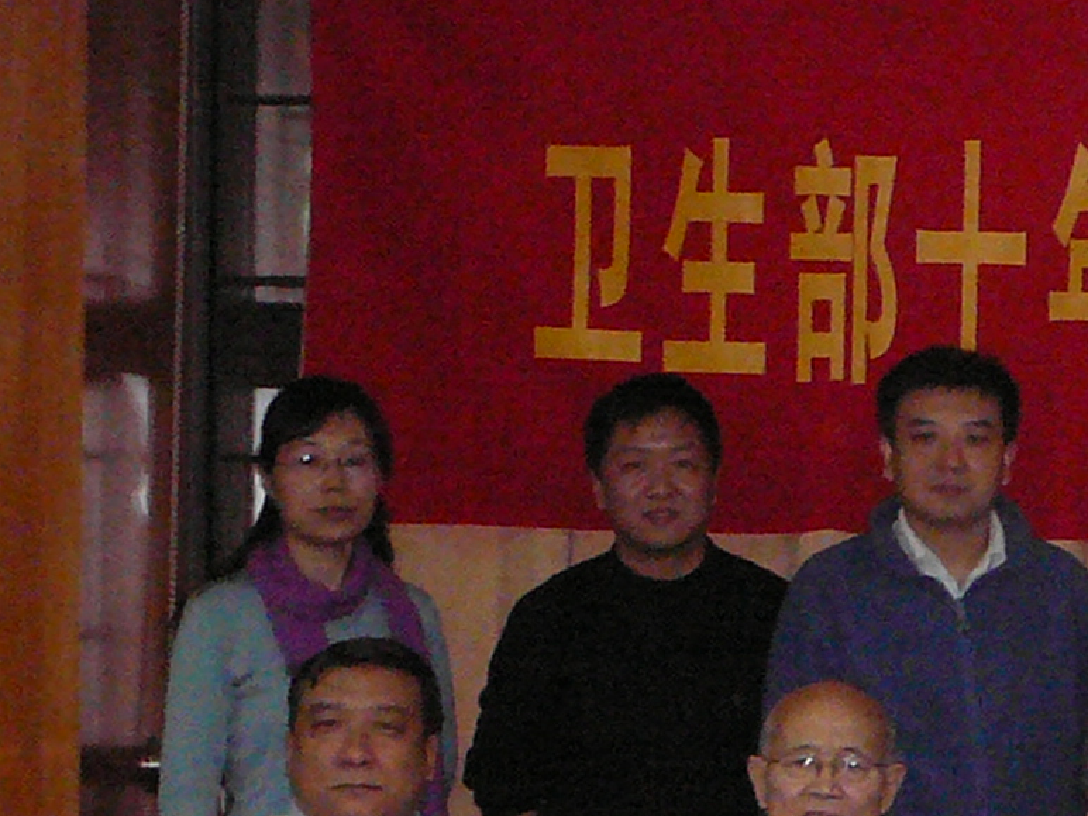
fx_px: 4275
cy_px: 691
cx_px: 1601
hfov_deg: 13.7
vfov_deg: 10.9
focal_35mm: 136
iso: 400
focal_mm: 6.1
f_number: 3.1
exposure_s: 1/30
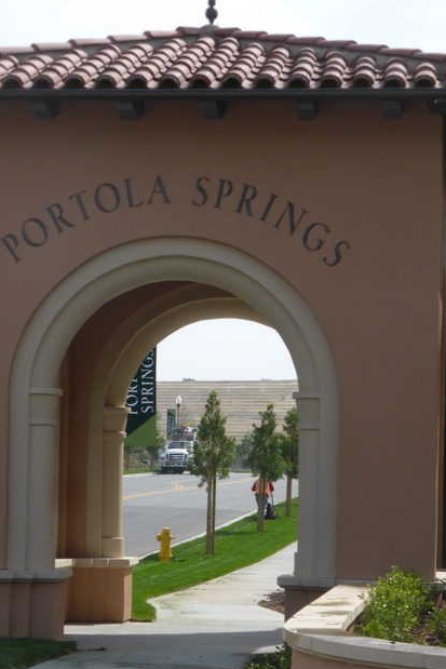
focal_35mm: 121
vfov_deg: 16.9
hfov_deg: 11.3
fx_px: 2247
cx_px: 167
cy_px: 429
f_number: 5.2
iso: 100
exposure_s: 1/500
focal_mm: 16.1
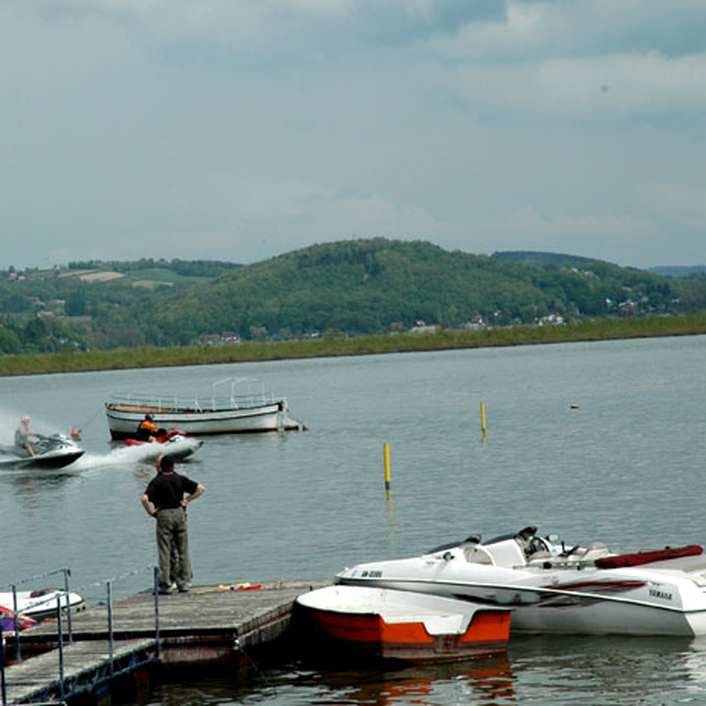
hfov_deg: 12.9
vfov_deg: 12.9
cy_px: 352
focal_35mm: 135
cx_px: 251
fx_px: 3115
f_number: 13
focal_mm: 70
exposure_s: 1/500
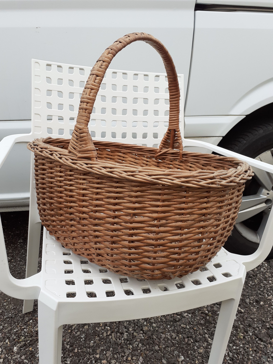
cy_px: 182
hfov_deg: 51.4
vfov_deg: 65.3
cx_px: 136
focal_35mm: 27
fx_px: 284
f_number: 1.9
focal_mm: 3.6
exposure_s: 1/744
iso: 40
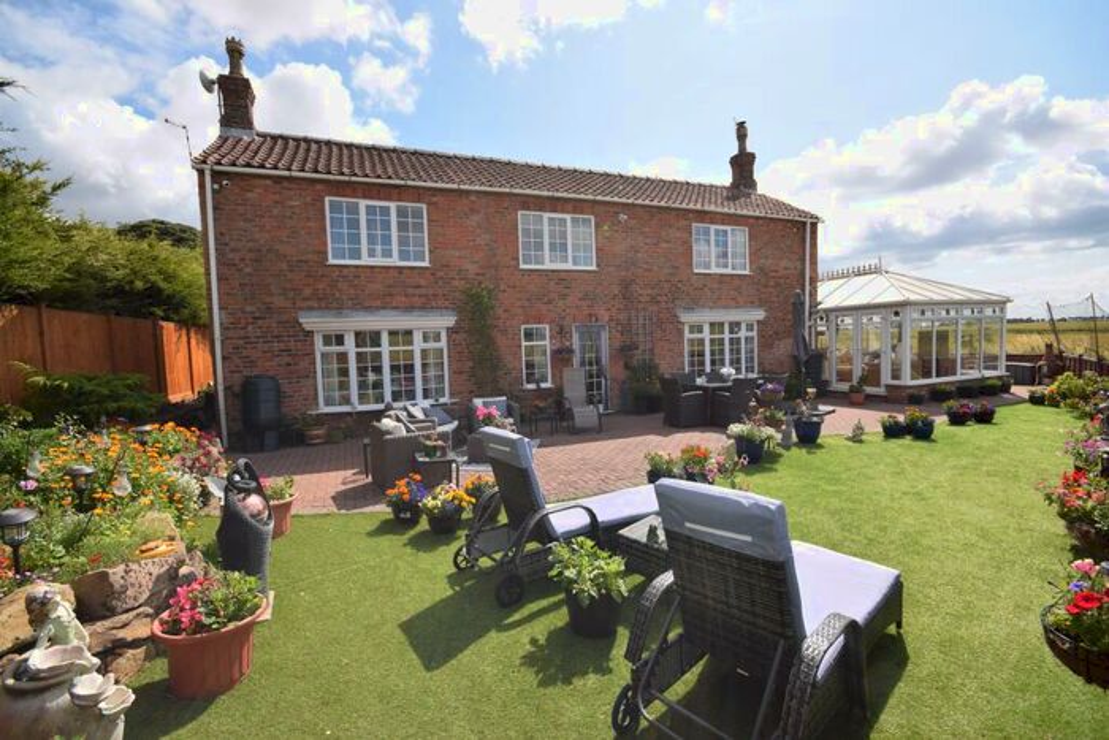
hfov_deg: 100.4
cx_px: 554
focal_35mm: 15
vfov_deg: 77.4
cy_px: 370
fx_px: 462
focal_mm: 10
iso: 100
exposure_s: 1/200
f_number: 10
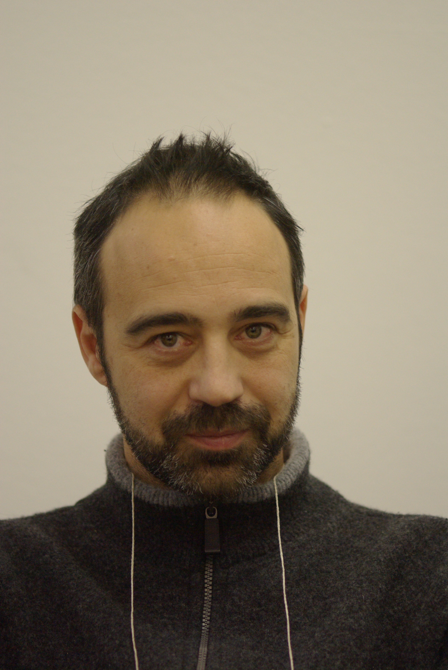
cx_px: 224
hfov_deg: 9.2
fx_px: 2792
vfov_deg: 13.7
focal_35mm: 150
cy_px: 335
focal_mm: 100
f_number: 2.8
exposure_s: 1/90
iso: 800
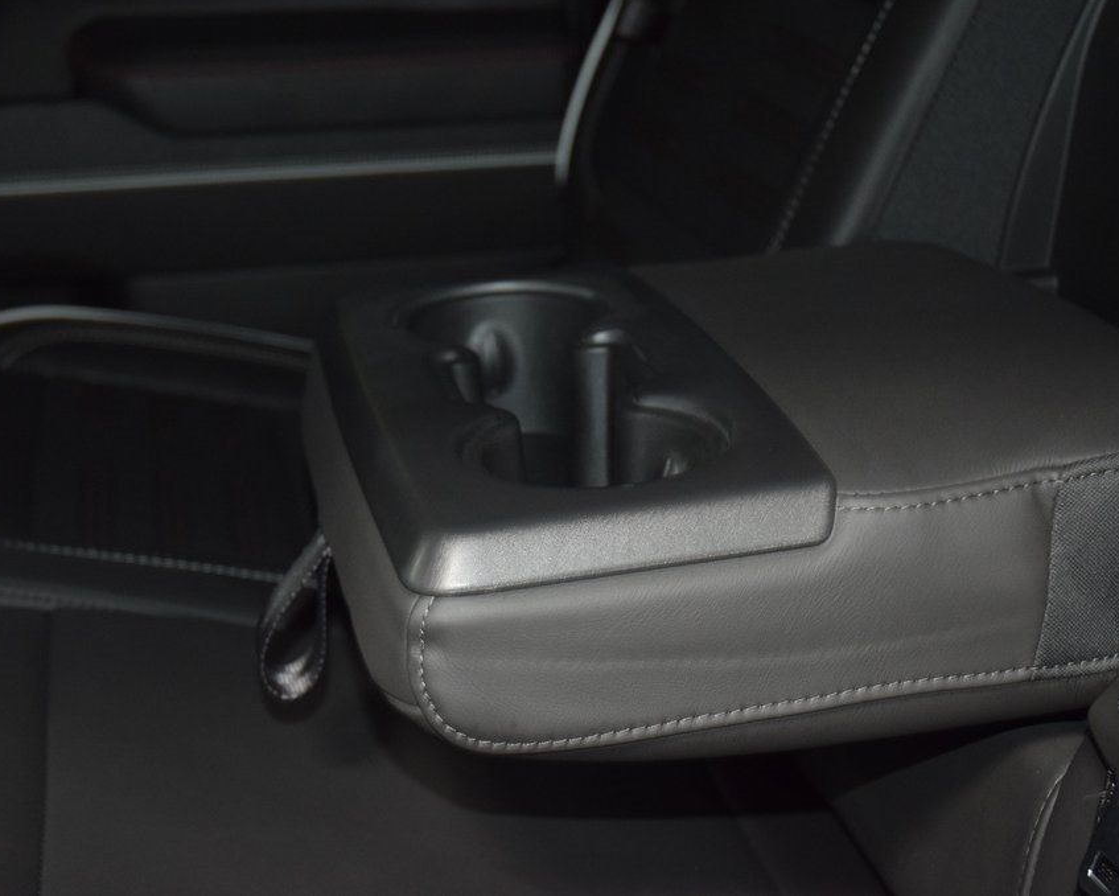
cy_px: 446
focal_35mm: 60
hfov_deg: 31.7
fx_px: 1973
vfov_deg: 25.6
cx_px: 579
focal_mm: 35
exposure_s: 1/40
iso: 2000
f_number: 4.2
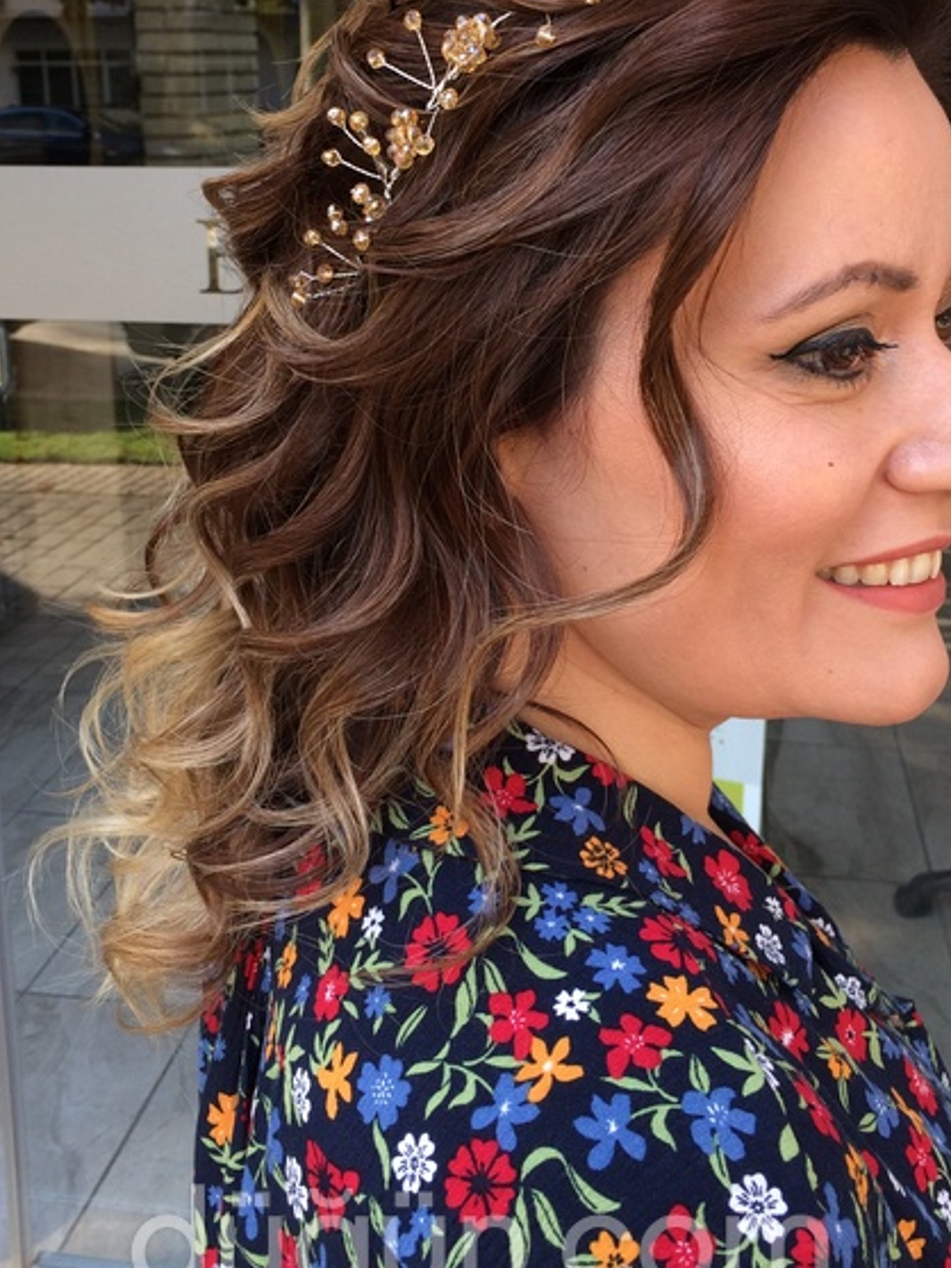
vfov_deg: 46.4
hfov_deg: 36.0
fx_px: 1465
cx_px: 480
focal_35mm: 40
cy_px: 480
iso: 50
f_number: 2.2
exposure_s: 1/100
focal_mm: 4.15
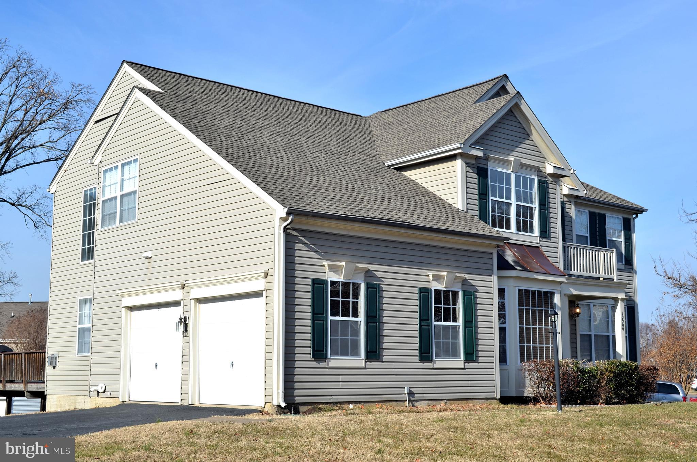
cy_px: 231
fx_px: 927
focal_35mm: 48
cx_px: 348
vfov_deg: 27.9
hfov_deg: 41.2
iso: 100
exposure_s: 1/250
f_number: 8
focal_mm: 32
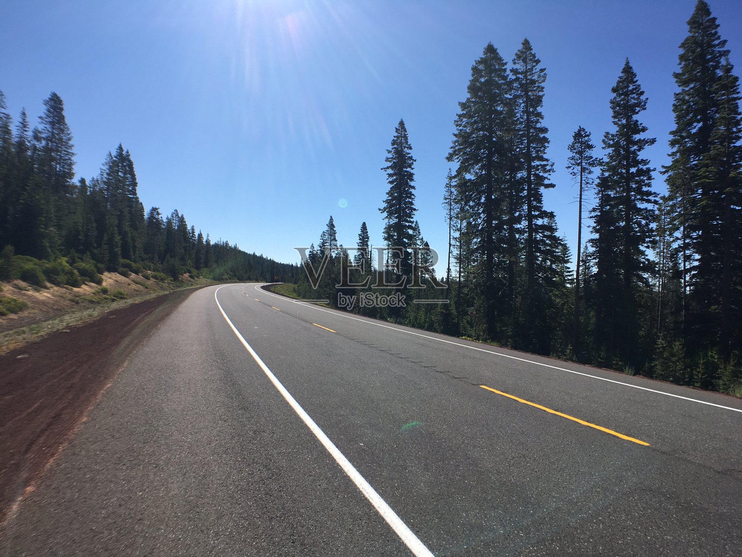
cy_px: 278
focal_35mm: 29
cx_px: 371
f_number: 2.2
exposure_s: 1/2404
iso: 25
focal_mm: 4.15
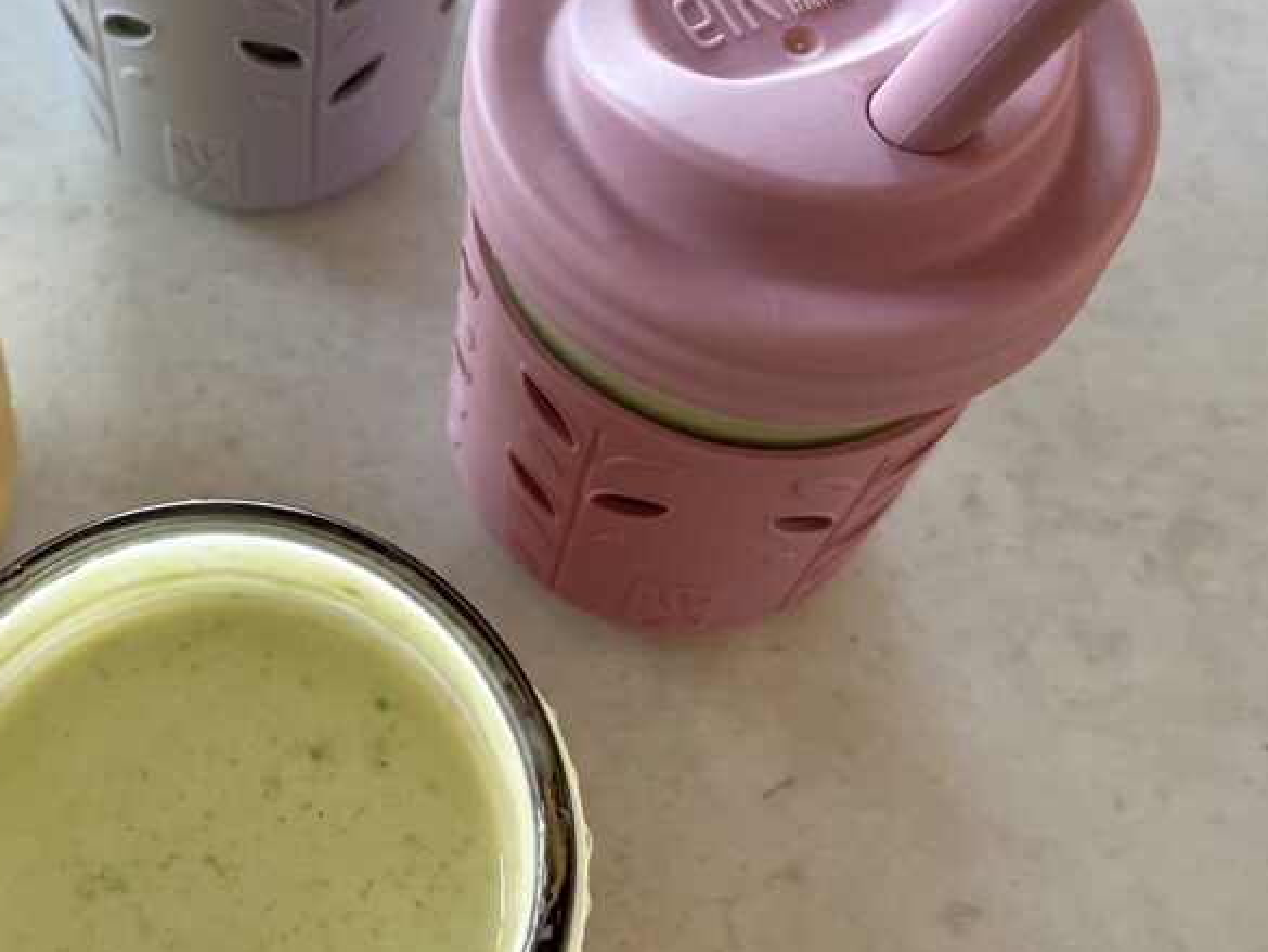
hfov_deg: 35.7
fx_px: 1905
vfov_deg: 27.9
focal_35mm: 52
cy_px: 352
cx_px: 262
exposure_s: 1/60
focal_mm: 4.2
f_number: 1.6
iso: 160
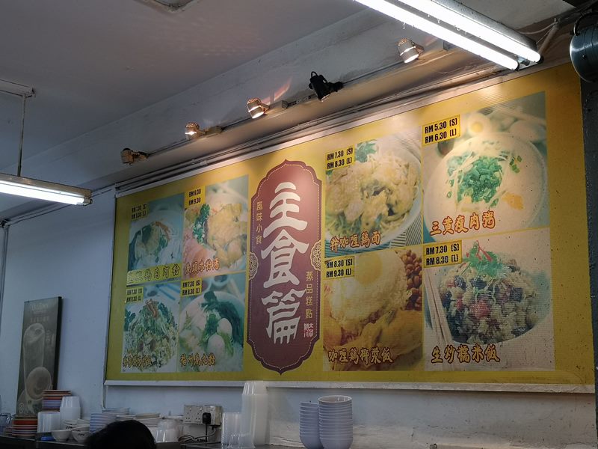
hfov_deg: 39.7
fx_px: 829
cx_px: 299
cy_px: 224
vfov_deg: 30.3
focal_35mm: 48
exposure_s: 1/100
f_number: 1.8
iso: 64
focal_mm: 3.95
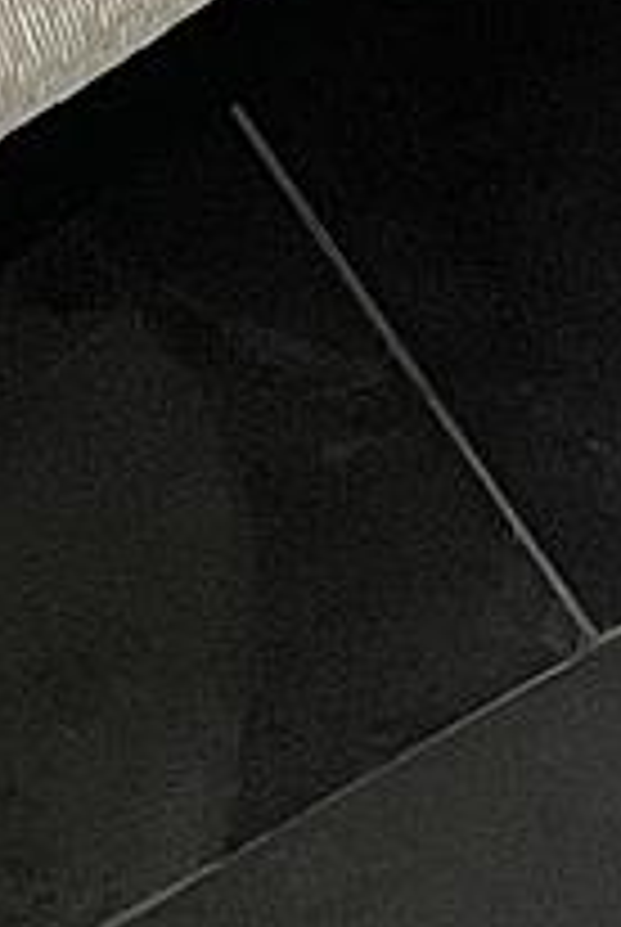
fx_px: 6756
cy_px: -1732
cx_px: 1066
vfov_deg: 7.1
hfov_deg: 5.2
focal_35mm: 262
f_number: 1.6
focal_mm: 4.2
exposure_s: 1/60
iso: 200
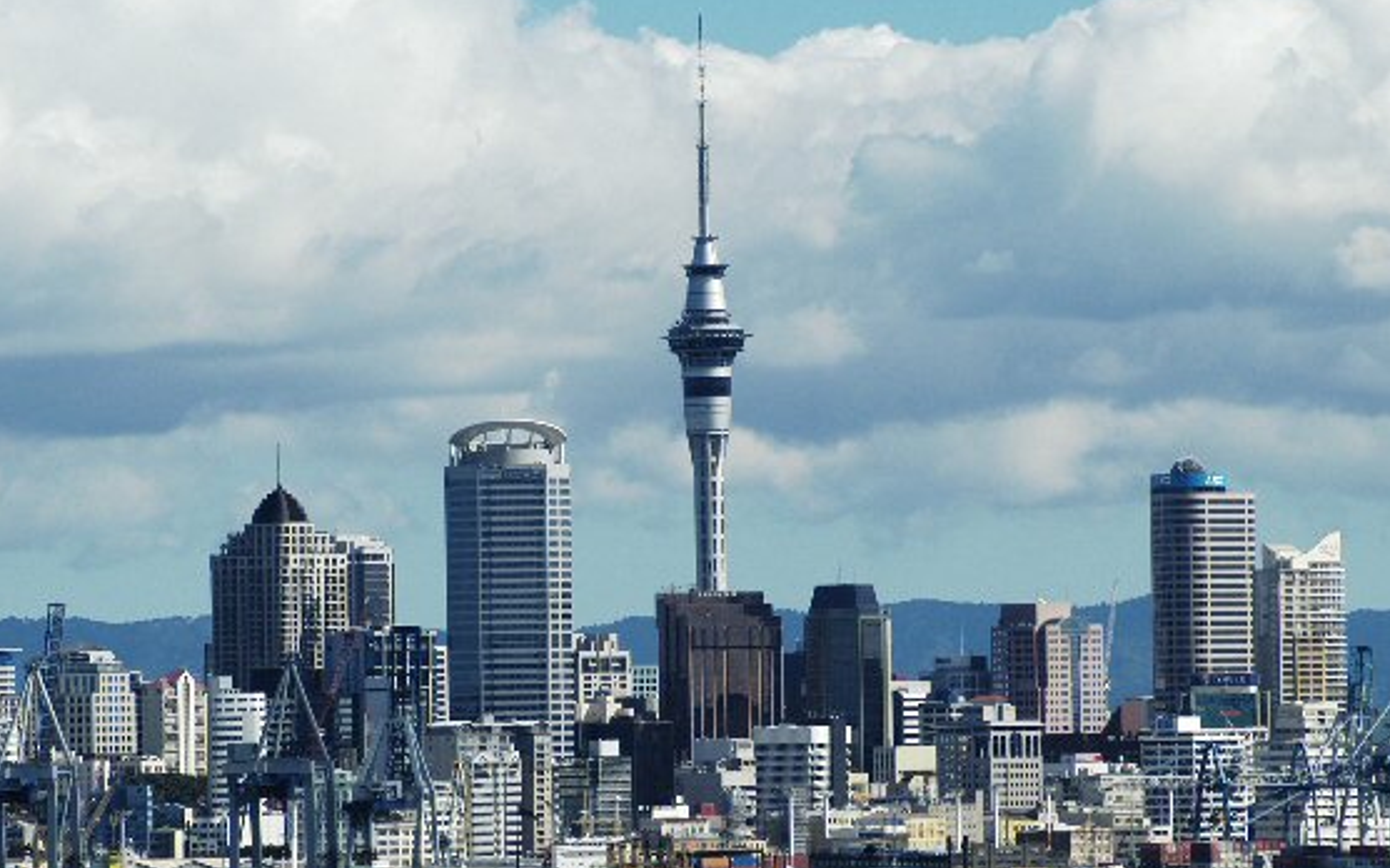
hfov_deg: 6.8
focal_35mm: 307
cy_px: 506
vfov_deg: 4.3
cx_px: 676
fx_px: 11616
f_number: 6.7
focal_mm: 155
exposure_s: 1/800
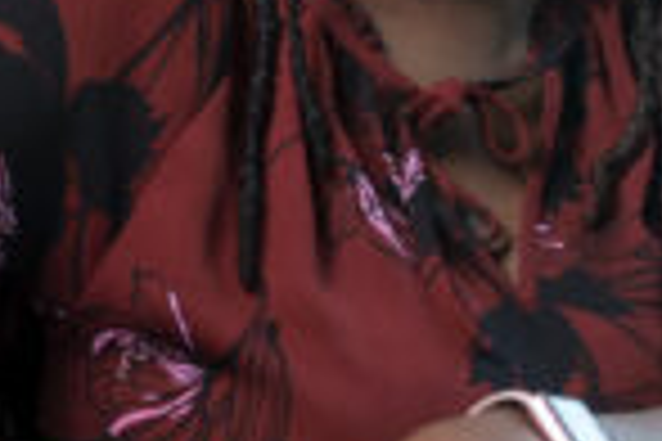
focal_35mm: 320
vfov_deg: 4.3
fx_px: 5884
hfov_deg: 6.4
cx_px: 306
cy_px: -70
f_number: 3.5
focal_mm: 70
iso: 400
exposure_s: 1/160
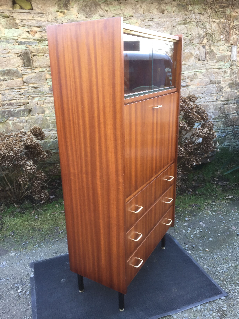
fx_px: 267
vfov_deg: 61.7
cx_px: 120
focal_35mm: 29
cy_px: 160
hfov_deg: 48.2
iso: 32
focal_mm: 4.15
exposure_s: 1/50
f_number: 2.2
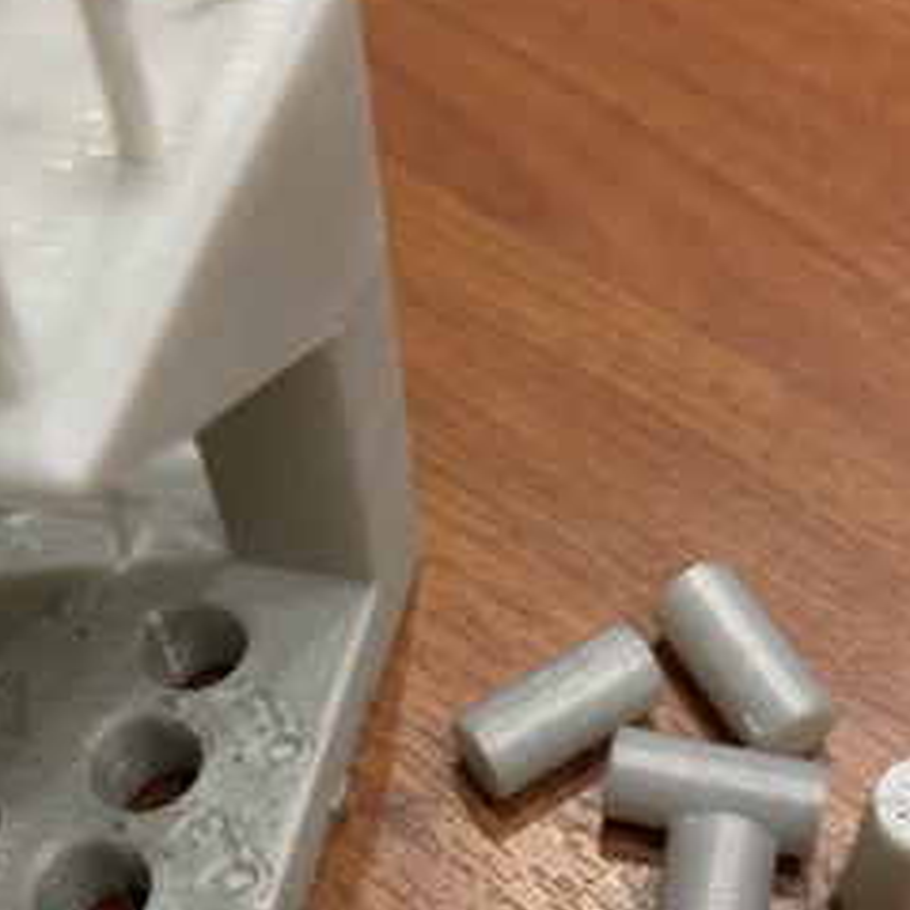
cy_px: 736
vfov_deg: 37.7
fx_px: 1279
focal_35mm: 43
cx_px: 438
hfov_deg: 39.2
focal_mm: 4.25
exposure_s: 1/60
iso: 320
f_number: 1.8
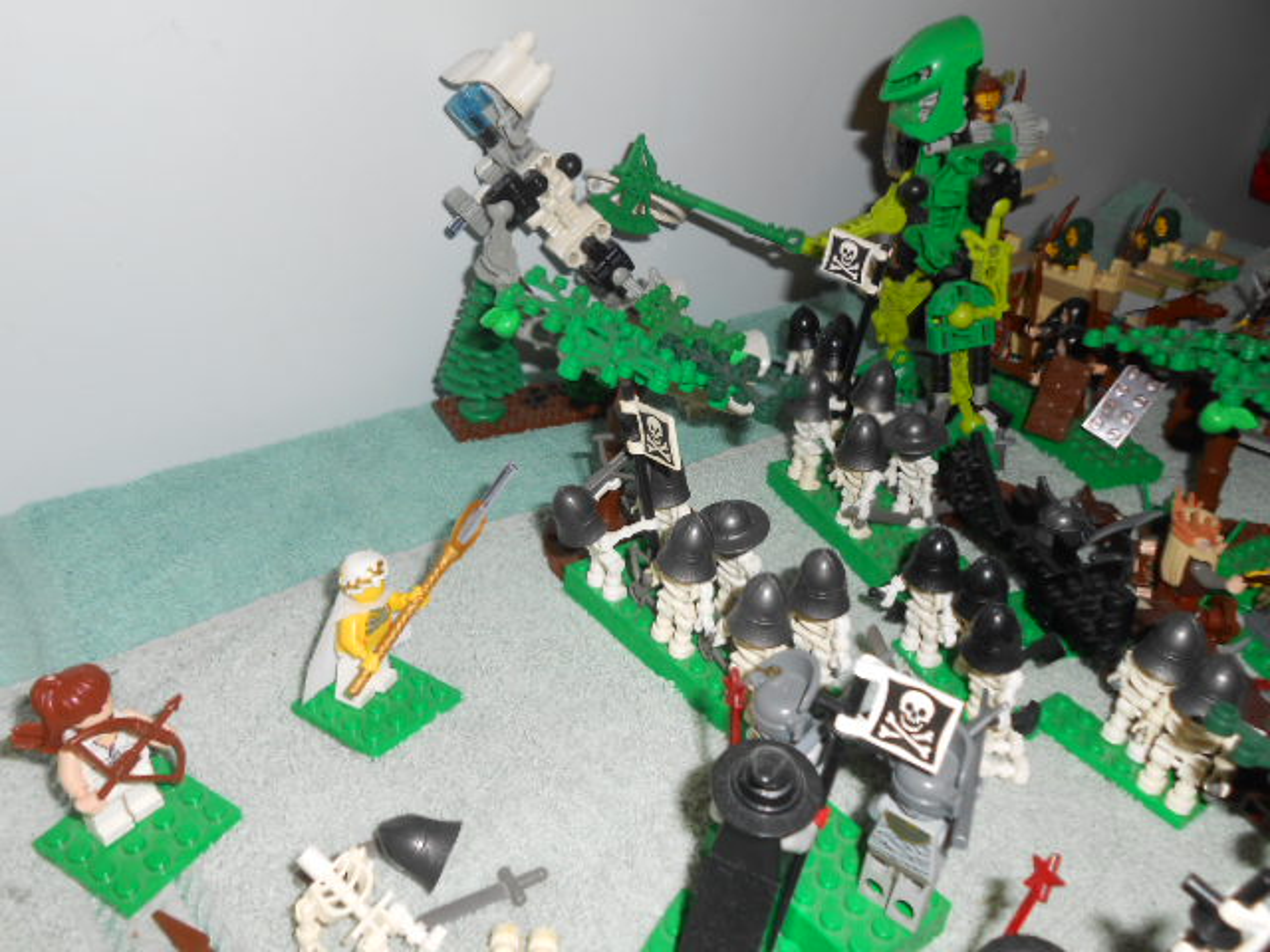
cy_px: 476
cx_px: 635
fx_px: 1101
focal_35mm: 30
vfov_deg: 46.8
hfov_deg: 60.0
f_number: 3.8
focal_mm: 5.3
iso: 80
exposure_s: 1/25
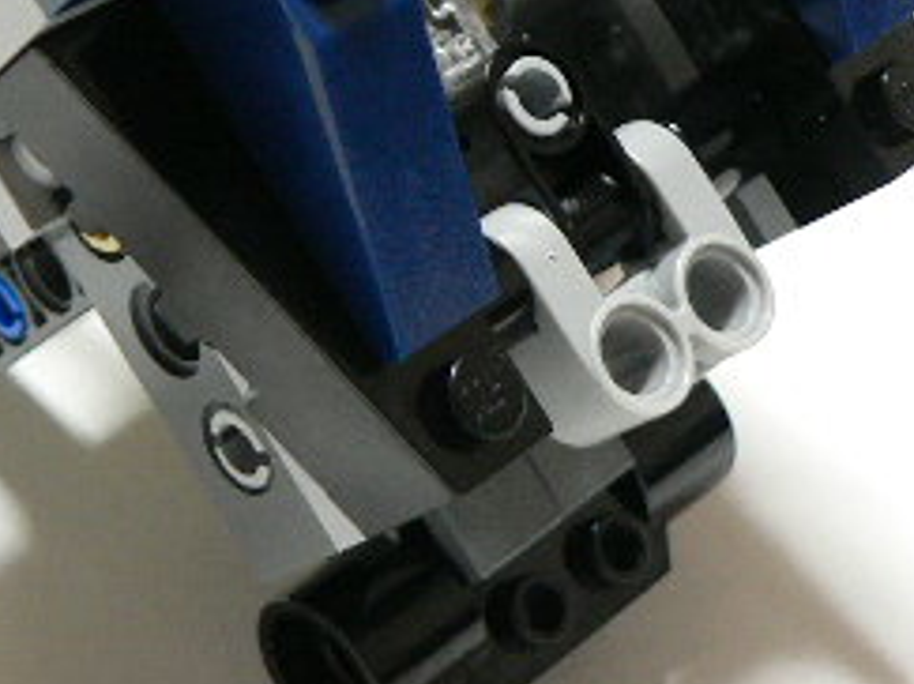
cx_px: 169
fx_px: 2507
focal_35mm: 95
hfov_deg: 20.4
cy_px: -128
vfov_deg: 15.0
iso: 200
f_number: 2.8
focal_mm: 6
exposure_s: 1/10
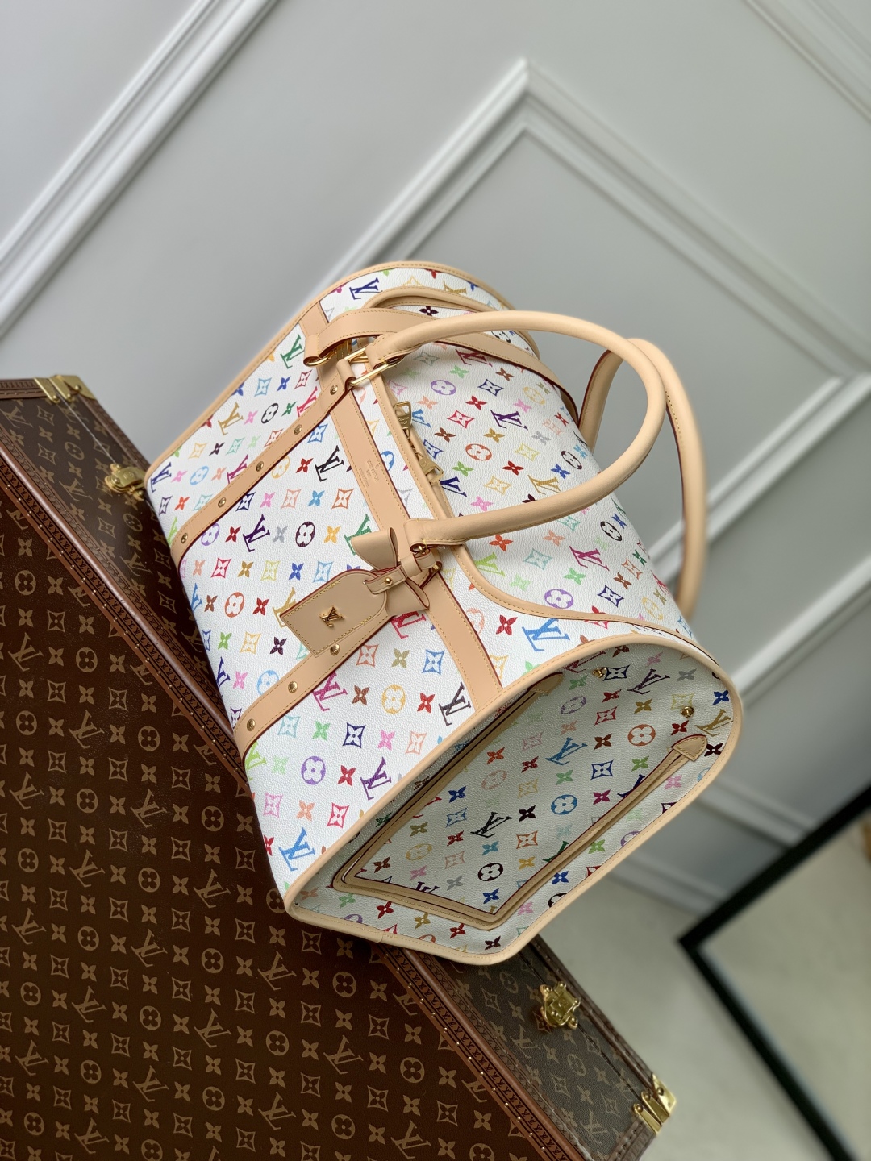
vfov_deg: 36.8
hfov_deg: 28.0
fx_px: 1745
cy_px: 580
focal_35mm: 52
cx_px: 436
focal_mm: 6
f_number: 2.4
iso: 16
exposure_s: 1/122
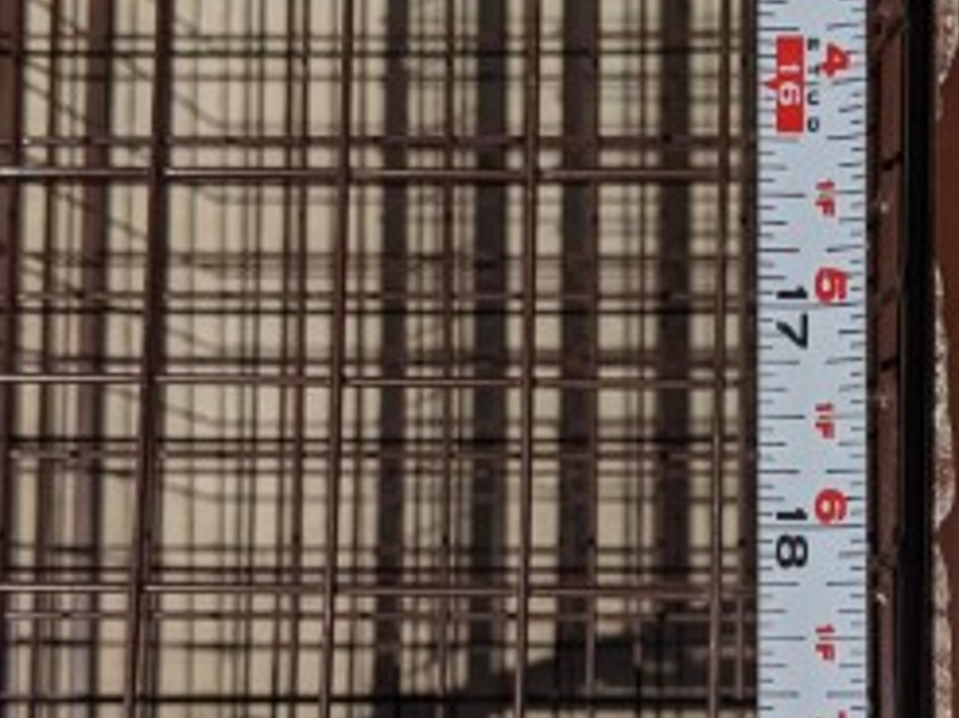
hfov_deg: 27.2
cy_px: 555
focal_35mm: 70
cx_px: 769
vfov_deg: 20.8
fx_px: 1938
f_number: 1.8
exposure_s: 1/23256
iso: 118
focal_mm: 4.44
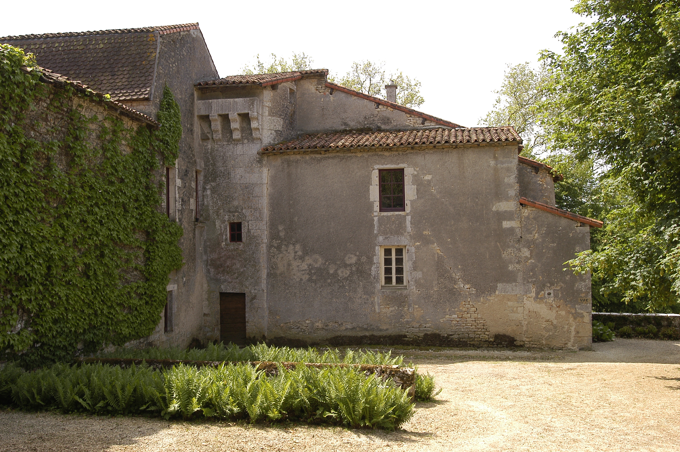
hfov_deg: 57.3
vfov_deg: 39.9
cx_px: 340
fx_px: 623
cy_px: 226
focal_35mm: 33
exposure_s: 1/125
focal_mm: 22
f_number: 8
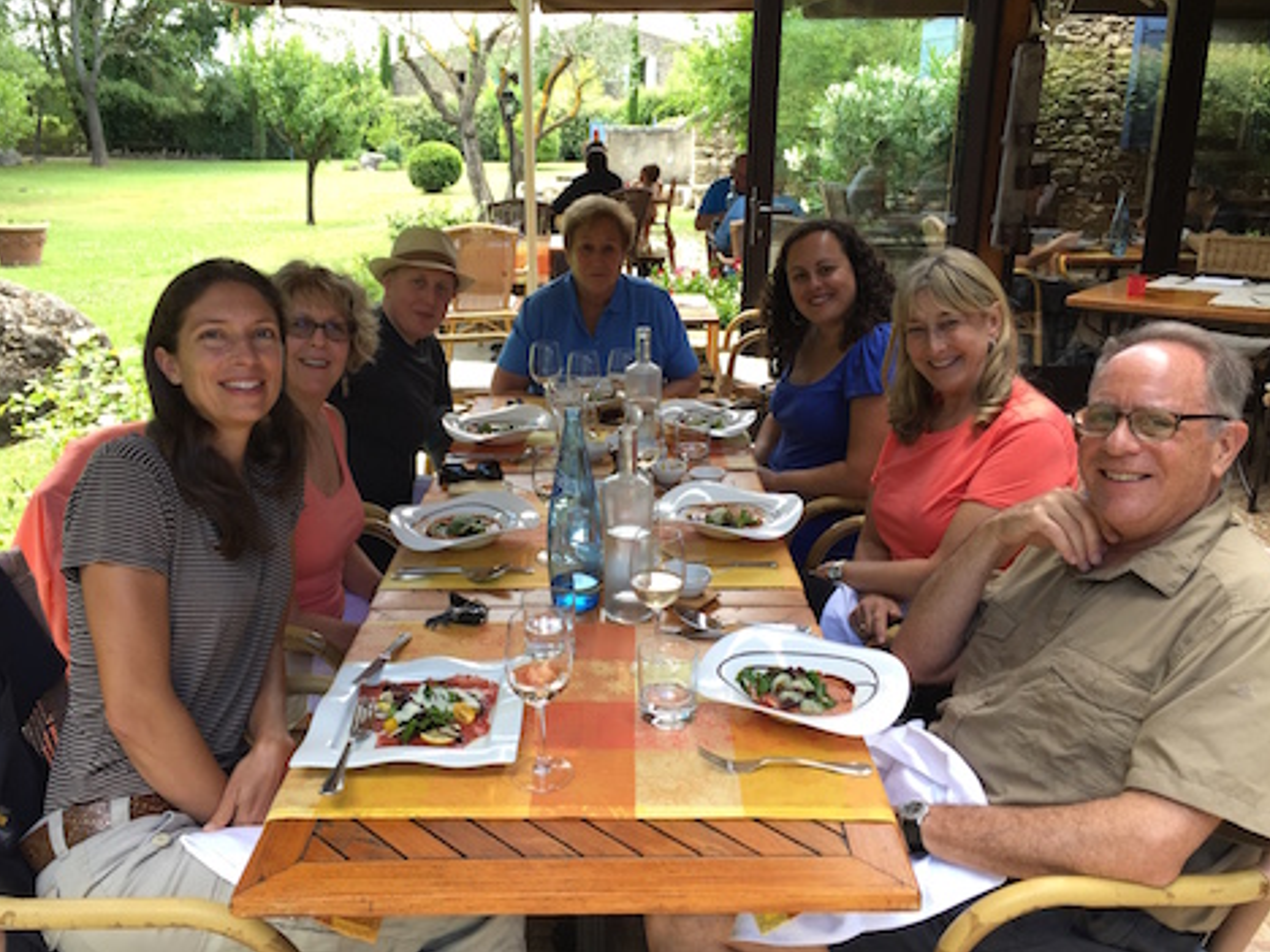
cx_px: 613
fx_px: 1137
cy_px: 446
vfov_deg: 45.4
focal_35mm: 31
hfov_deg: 58.3
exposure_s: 1/108
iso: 32
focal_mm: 4.15
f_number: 2.2
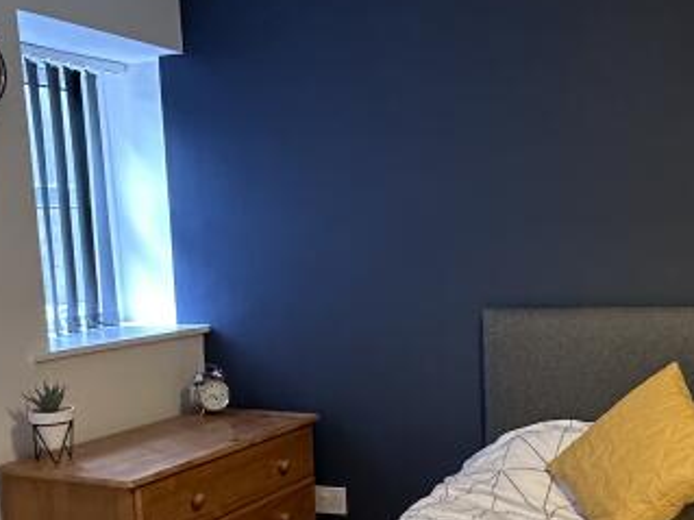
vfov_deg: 31.9
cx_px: 524
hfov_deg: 40.8
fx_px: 902
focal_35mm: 45
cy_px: 355
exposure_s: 1/50
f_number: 2.2
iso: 250
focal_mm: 2.22
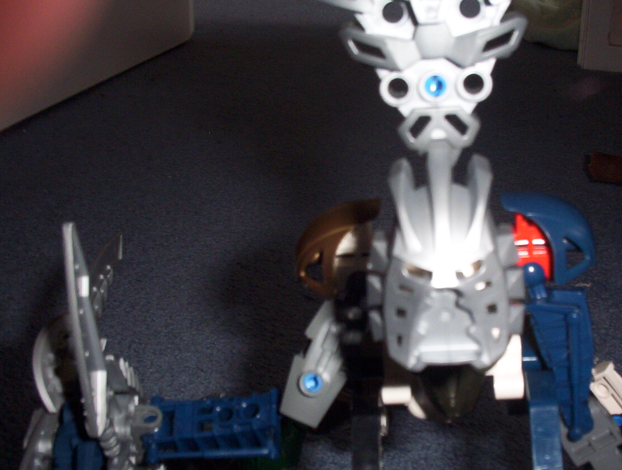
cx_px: 403
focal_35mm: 51
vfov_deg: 28.6
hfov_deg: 37.1
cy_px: 269
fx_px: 919
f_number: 4.5
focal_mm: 6
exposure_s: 1/30
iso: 140
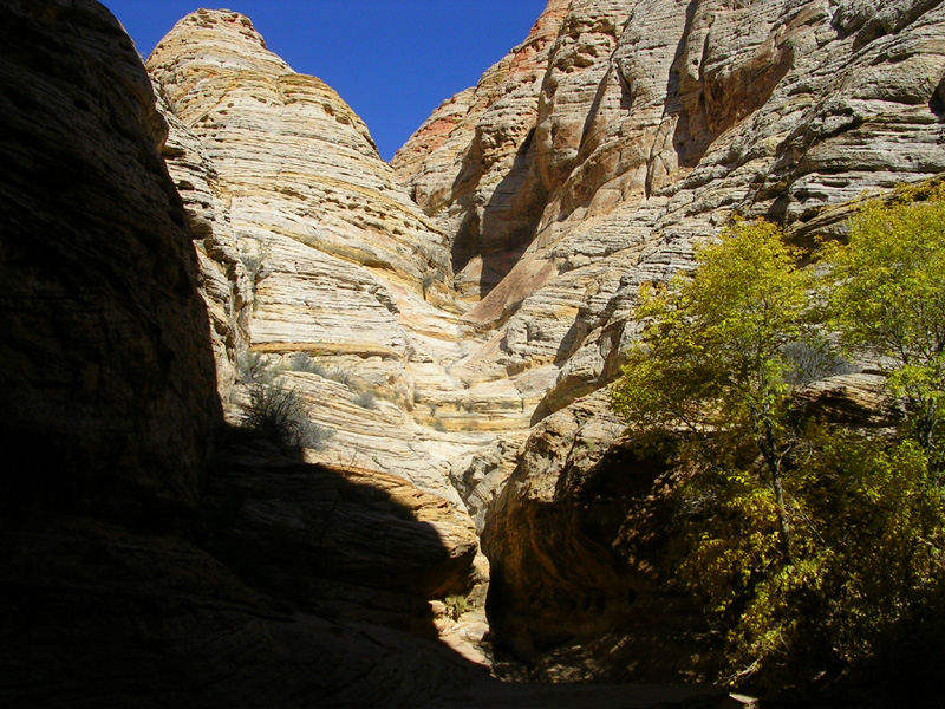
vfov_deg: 37.7
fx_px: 1037
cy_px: 354
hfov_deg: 49.0
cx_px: 472
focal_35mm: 38
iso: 50
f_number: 5.6
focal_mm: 5.8
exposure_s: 1/398
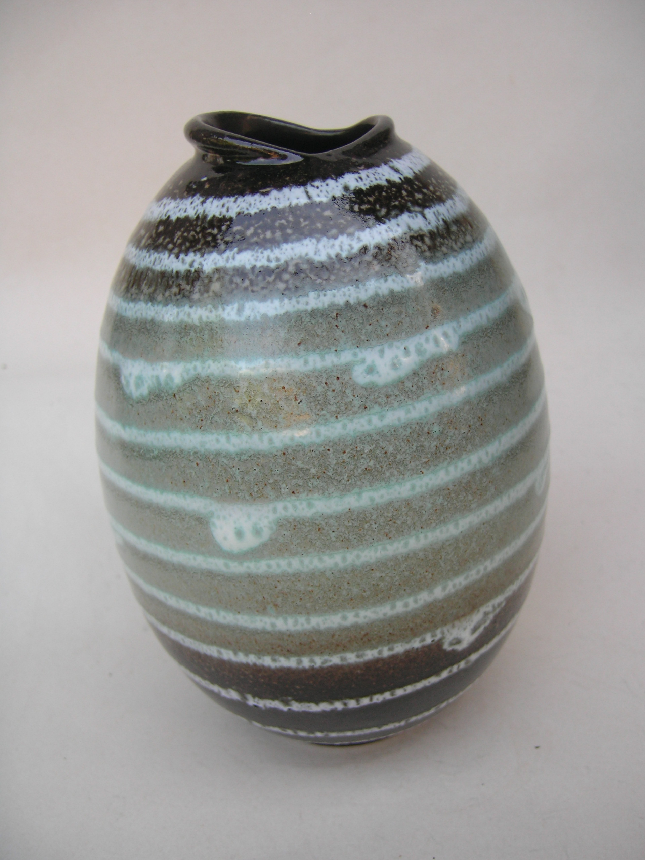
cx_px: 322
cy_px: 430
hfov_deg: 39.7
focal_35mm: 36
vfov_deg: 51.4
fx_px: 894
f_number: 2.8
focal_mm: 60
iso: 64
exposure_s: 1/90
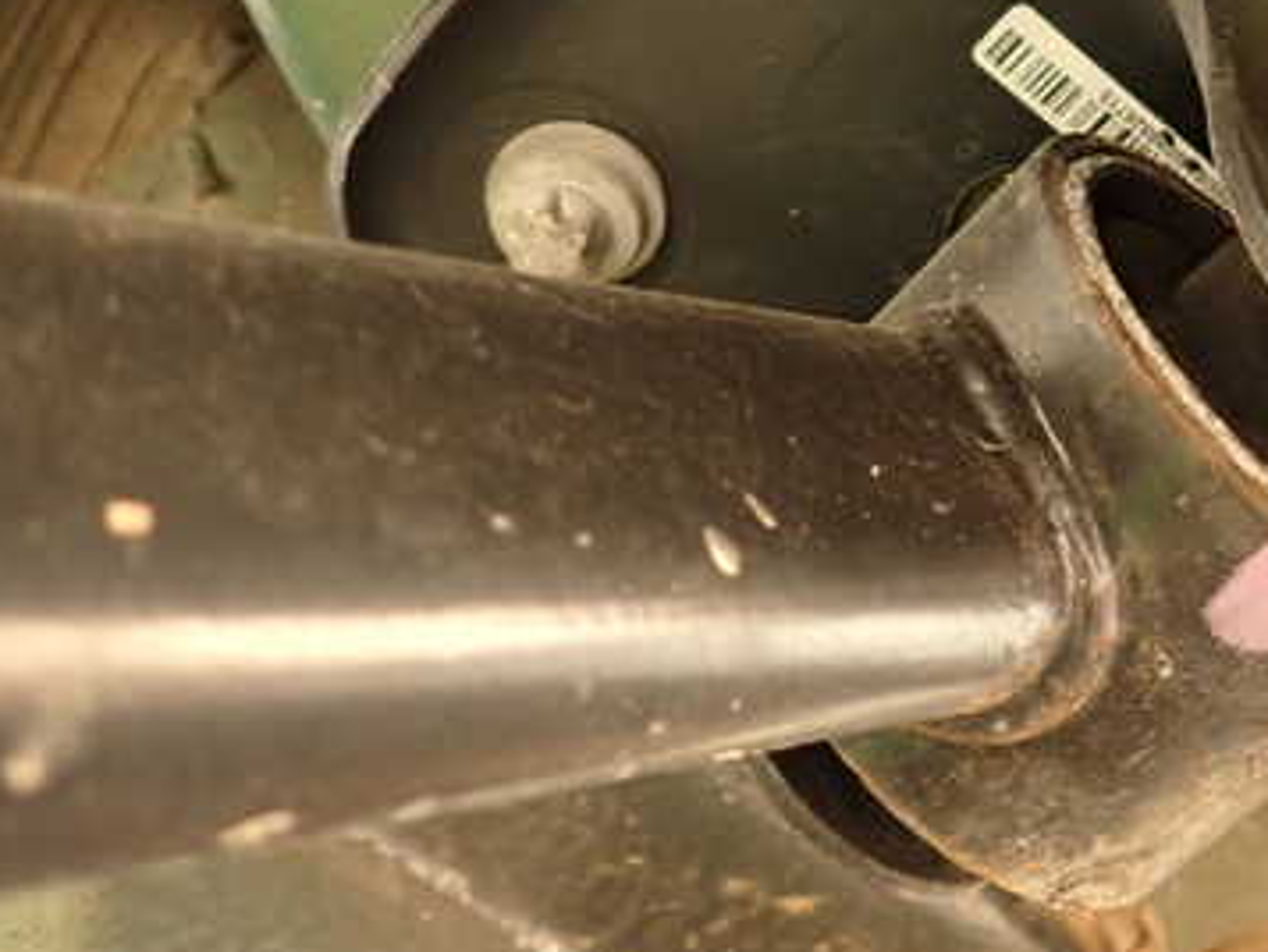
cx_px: 1026
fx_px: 1539
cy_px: 270
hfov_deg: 42.6
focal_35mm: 42
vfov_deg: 33.8
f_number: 2
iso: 400
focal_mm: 4.5
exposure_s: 1/30
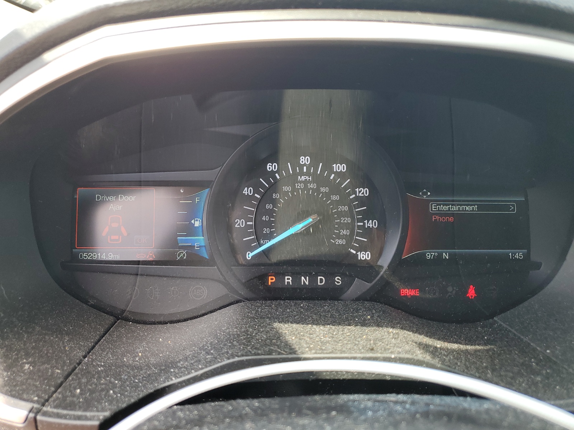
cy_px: 215
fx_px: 431
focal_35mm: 26
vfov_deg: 53.1
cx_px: 287
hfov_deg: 67.3
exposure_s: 1/127
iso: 50
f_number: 1.5
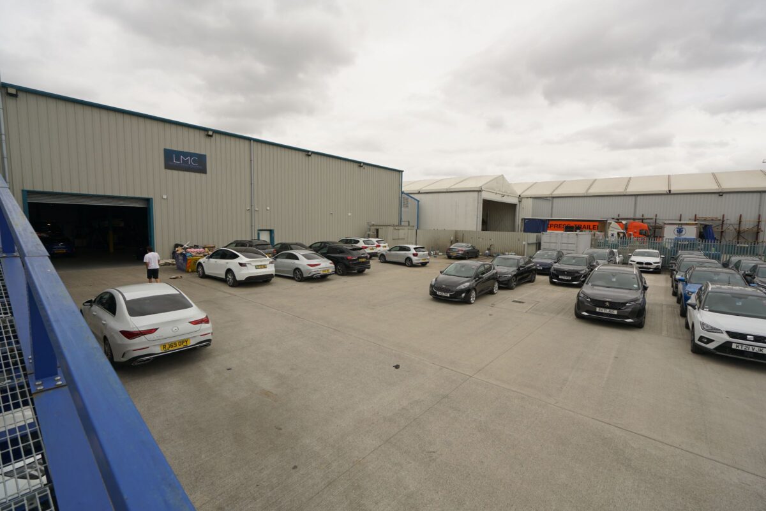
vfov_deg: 73.8
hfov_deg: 96.7
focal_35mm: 16
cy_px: 256
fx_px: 341
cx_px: 383
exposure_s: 1/500
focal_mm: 16
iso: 100
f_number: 5.6
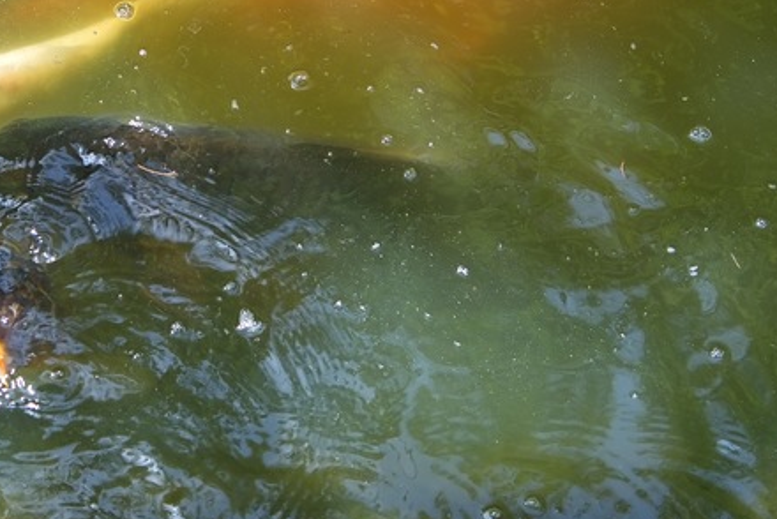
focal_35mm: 128
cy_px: 83
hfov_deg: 15.8
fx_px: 2764
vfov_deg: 10.7
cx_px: 37
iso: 100
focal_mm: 44
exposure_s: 1/100
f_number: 5
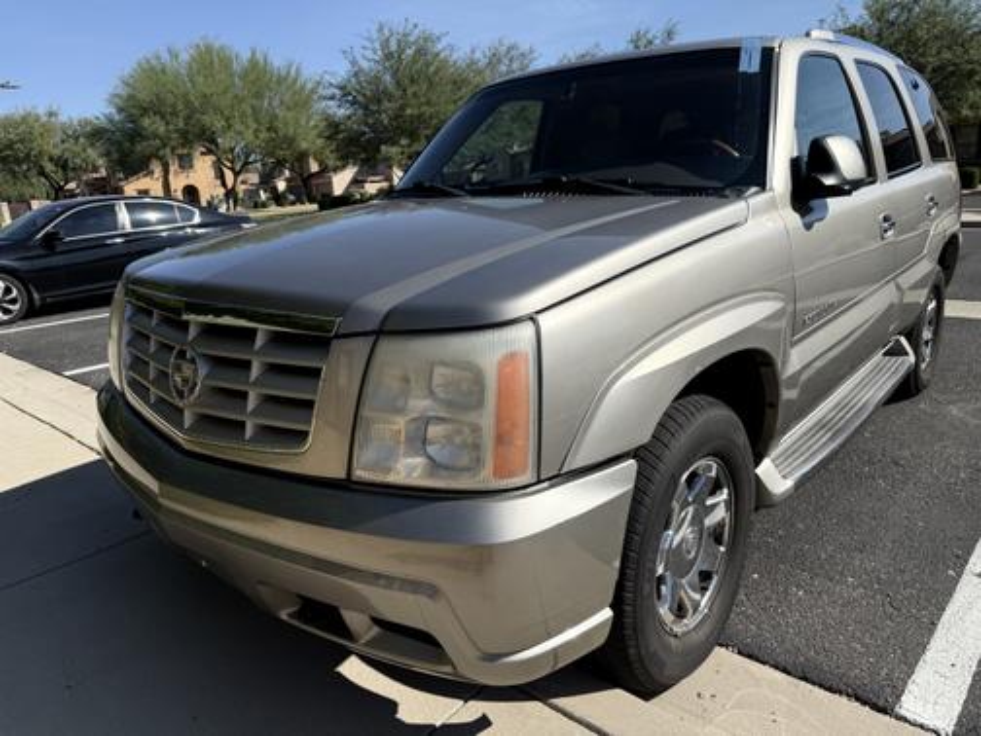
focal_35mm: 24
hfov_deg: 71.6
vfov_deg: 56.8
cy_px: 368
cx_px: 490
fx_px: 680
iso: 125
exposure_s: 1/6173
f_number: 1.78
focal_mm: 6.76
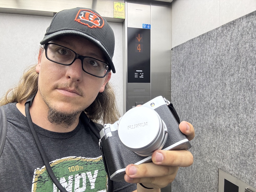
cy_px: 96
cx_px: 128
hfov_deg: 73.9
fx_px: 170
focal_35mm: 23
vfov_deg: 58.9
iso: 160
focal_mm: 2.69
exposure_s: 1/50
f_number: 1.9
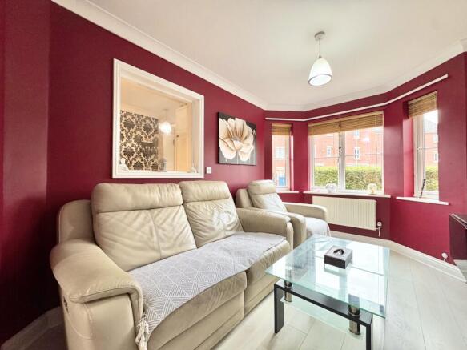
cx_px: 234
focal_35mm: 14
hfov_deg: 102.1
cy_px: 175
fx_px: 189
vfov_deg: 85.7
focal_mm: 2.22
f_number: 2.2
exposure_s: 1/59
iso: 320
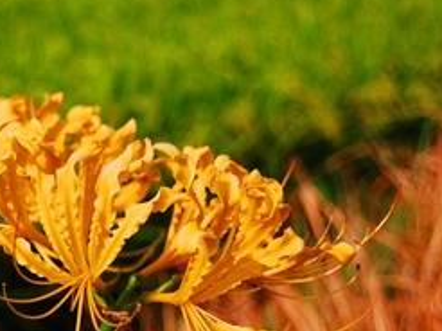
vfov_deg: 13.9
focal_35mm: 106
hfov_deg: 18.5
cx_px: 115
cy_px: 158
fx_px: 1352
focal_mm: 42
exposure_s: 1/1600
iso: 200
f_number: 5.3
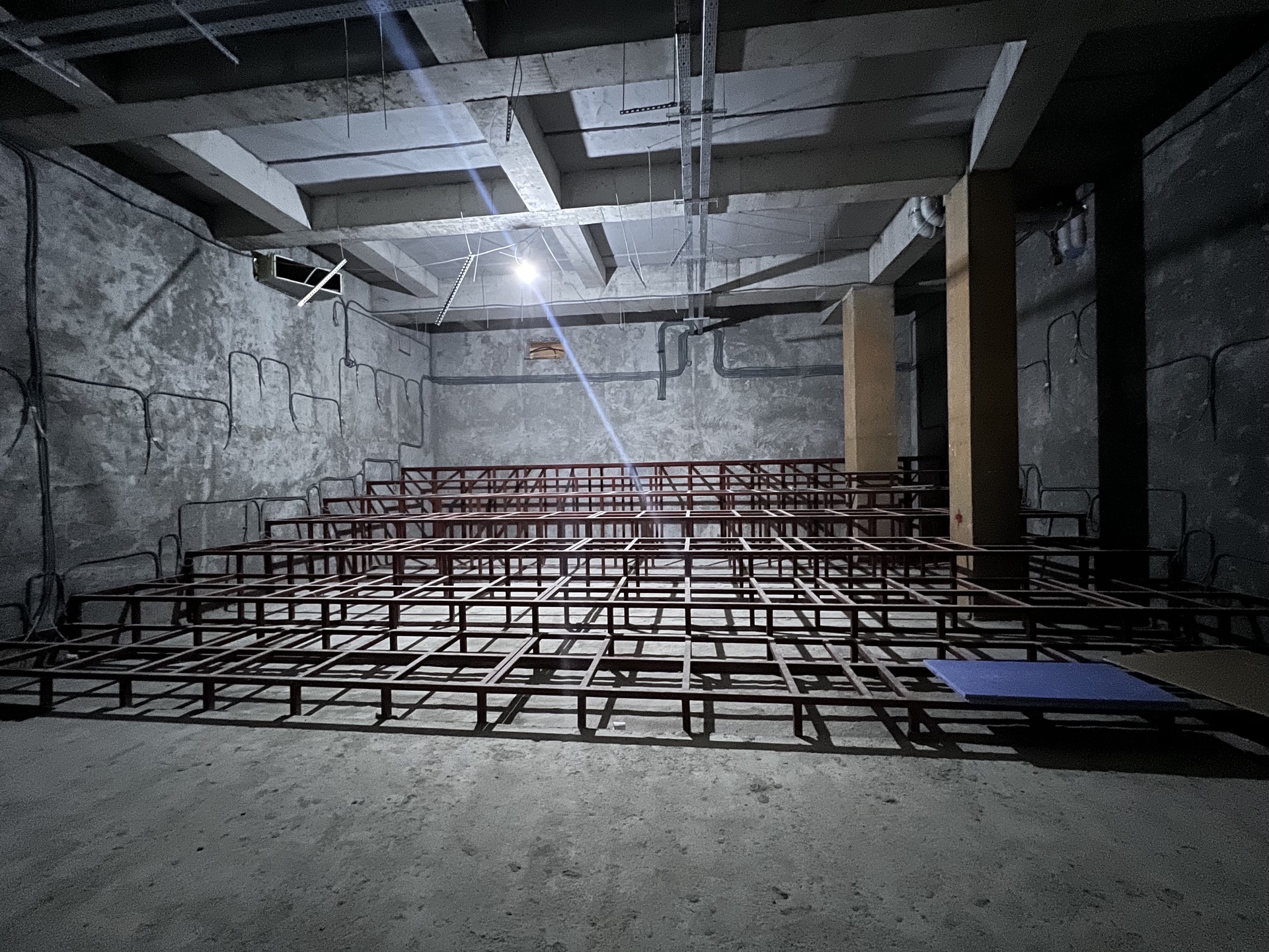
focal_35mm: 13
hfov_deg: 106.2
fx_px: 477
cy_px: 476
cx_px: 634
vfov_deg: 89.9
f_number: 1.8
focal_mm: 1.57
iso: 1000
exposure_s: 1/15
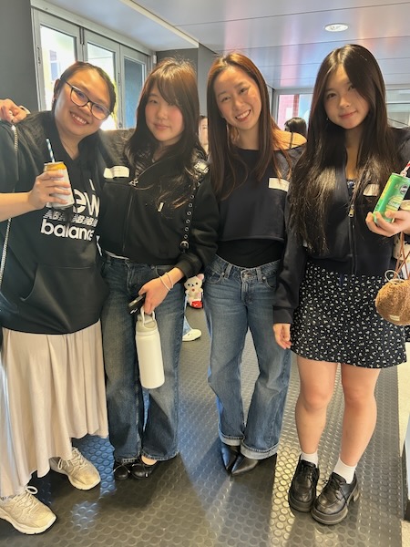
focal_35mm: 26
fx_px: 411
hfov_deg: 53.1
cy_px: 274
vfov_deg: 67.3
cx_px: 205
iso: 320
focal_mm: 5.7
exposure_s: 1/50
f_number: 1.5
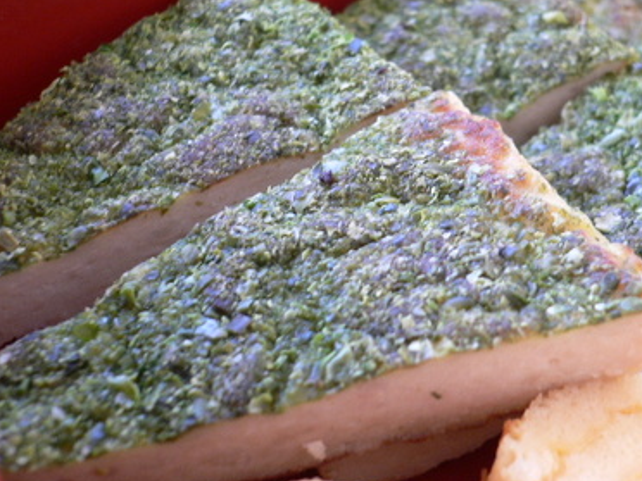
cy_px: 192
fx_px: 872
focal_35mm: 47
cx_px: 418
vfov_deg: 30.8
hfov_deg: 40.0
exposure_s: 1/10
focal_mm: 5.8
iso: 100
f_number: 2.8
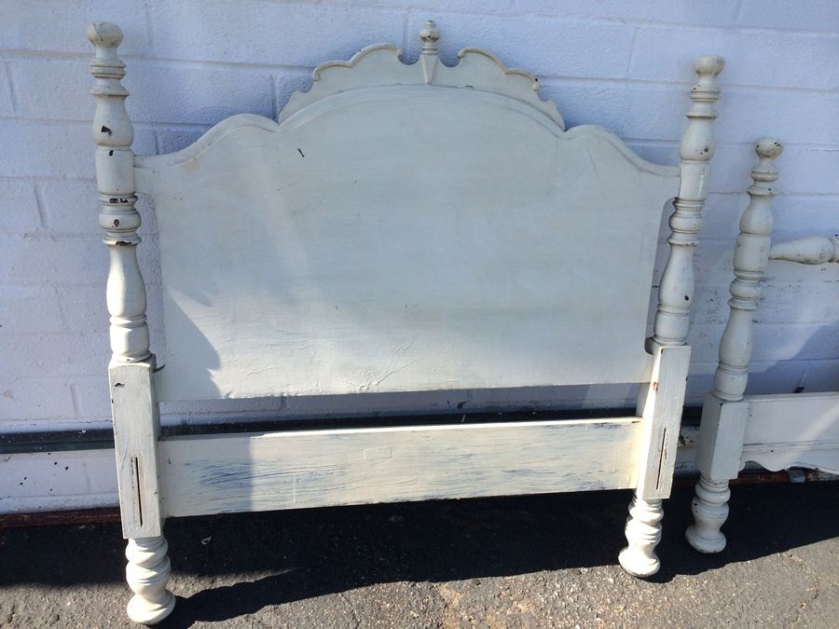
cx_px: 420
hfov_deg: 60.0
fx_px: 727
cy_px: 314
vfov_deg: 46.8
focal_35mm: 30
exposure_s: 1/1080
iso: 32
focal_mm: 4.12
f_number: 2.2
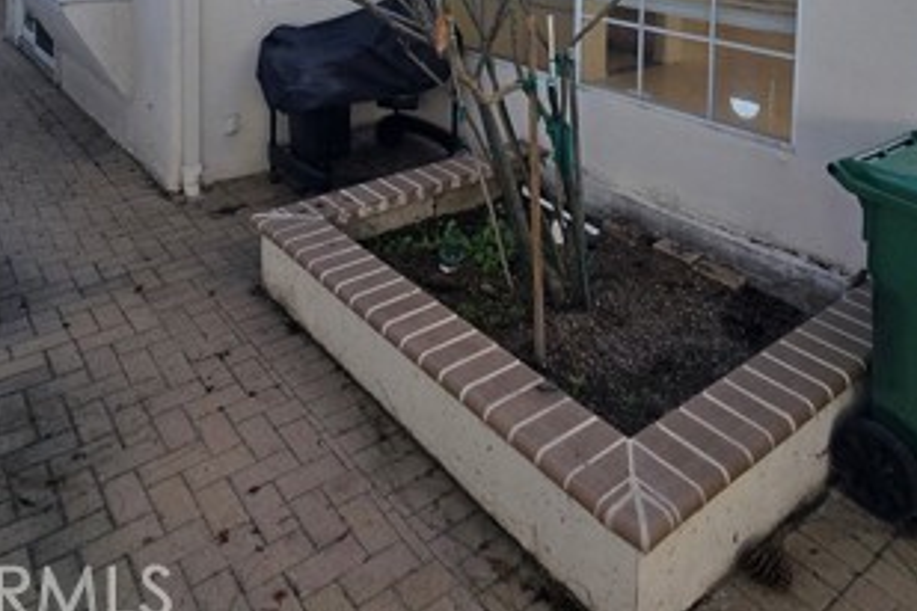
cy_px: -77
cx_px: 466
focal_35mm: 28
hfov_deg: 65.5
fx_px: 713
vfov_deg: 37.8
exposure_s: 1/1081
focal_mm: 2.2
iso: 50
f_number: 2.2
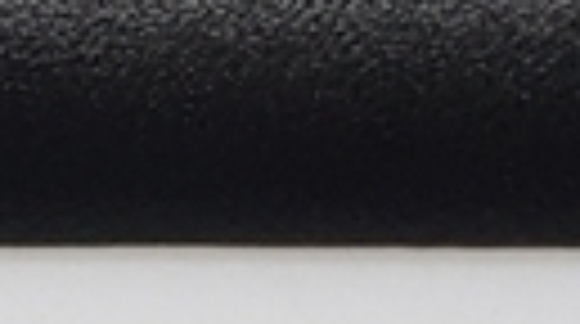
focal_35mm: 222
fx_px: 3408
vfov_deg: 4.8
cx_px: 292
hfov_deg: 9.7
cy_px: -1130
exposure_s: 1/100
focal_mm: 4.2
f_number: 1.7
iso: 64
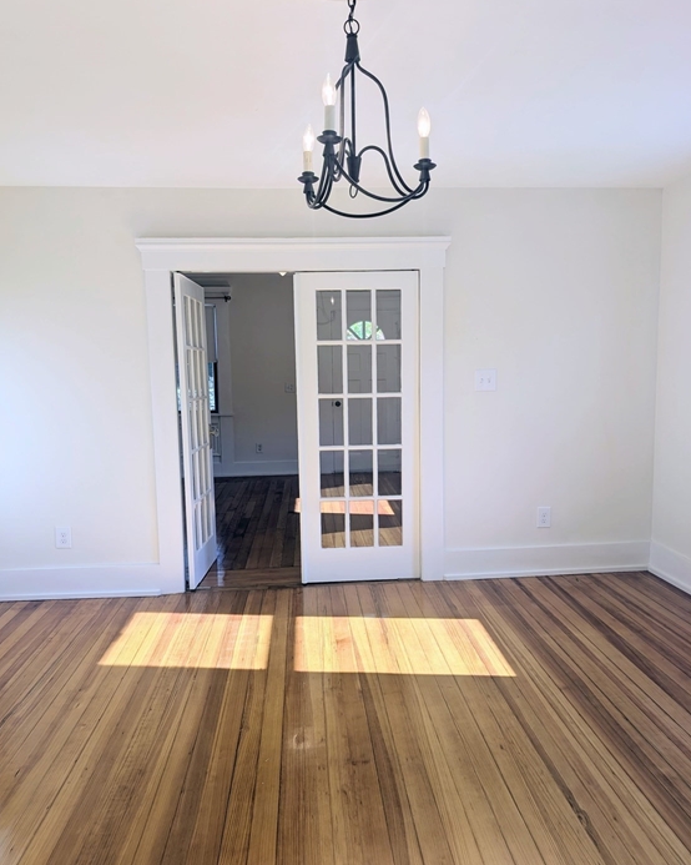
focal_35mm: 26
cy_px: 446
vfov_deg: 66.0
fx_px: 665
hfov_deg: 54.9
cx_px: 336
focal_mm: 6.9
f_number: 1.68
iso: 23
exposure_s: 1/120
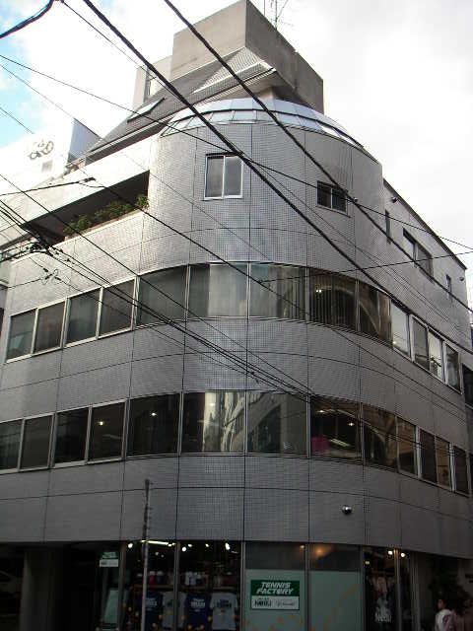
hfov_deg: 37.7
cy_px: 316
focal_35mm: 38
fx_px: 692
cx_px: 236
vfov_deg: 49.0
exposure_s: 1/250
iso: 50
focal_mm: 6
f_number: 2.8
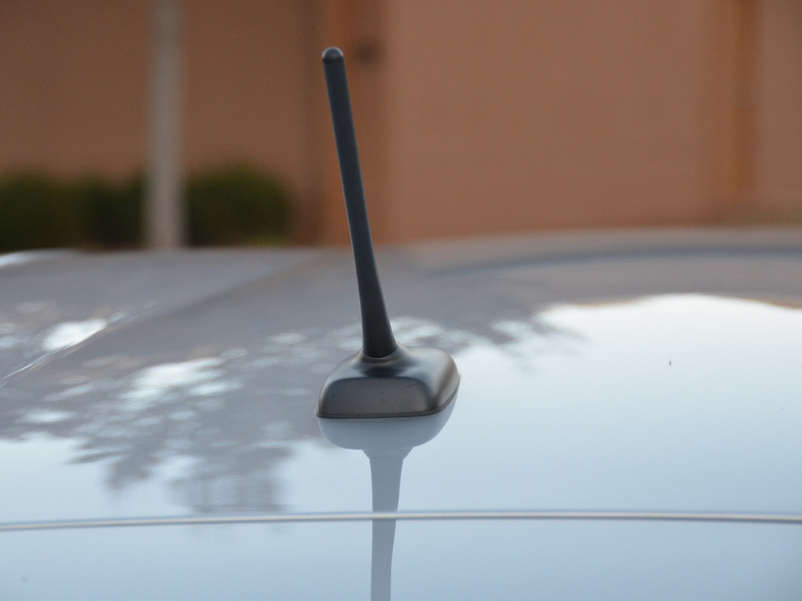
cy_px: 300
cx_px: 368
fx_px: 3406
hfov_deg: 13.4
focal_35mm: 147
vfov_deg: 10.1
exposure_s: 1/500
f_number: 5.3
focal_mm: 90
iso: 1600
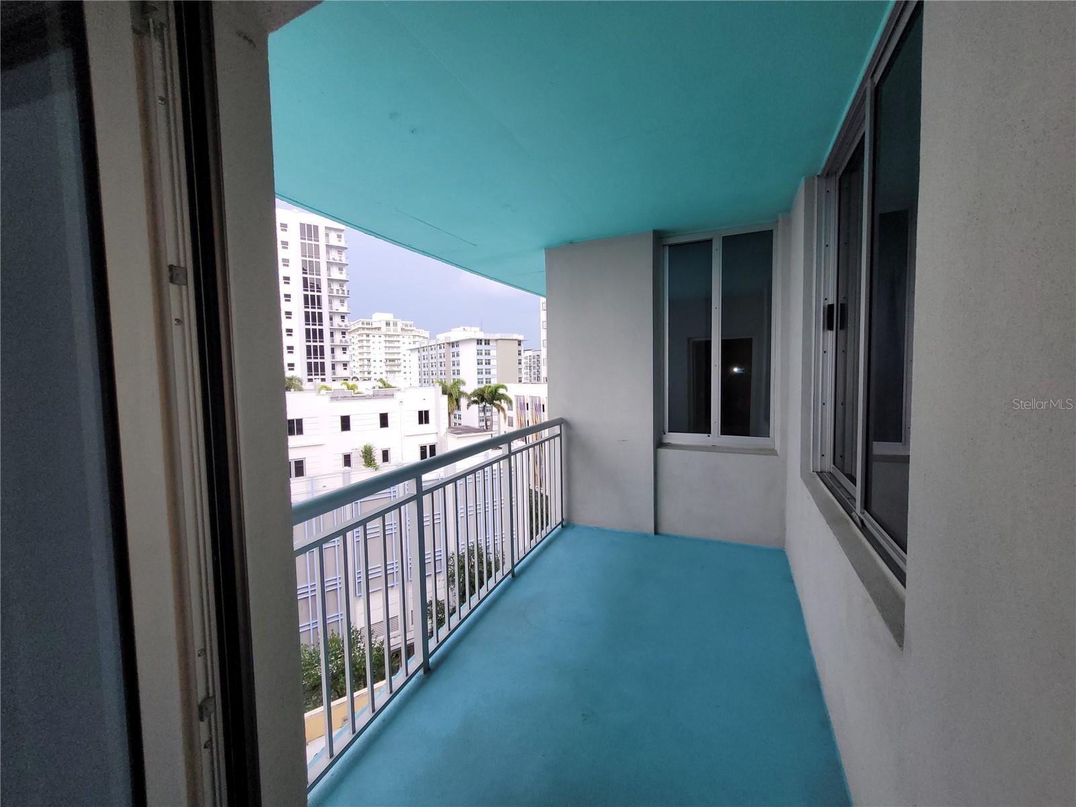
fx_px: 404
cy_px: 404
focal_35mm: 13
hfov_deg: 106.2
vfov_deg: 89.9
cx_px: 538
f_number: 2.2
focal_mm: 1.74
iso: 50
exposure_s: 1/120
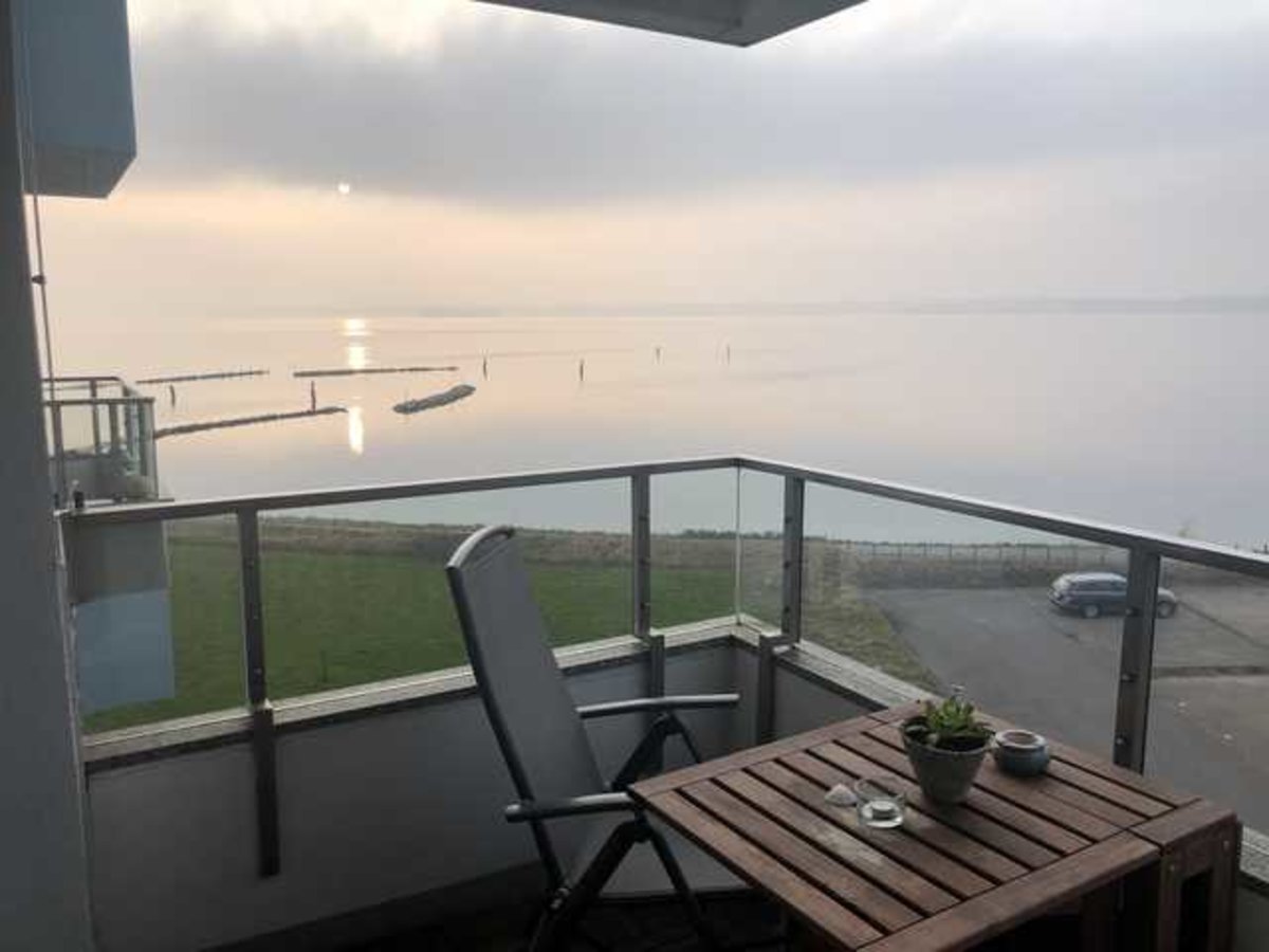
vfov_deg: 49.7
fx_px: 1026
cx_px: 634
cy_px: 476
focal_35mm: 28
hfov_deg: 63.4
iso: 20
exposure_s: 1/585
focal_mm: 4
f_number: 1.8
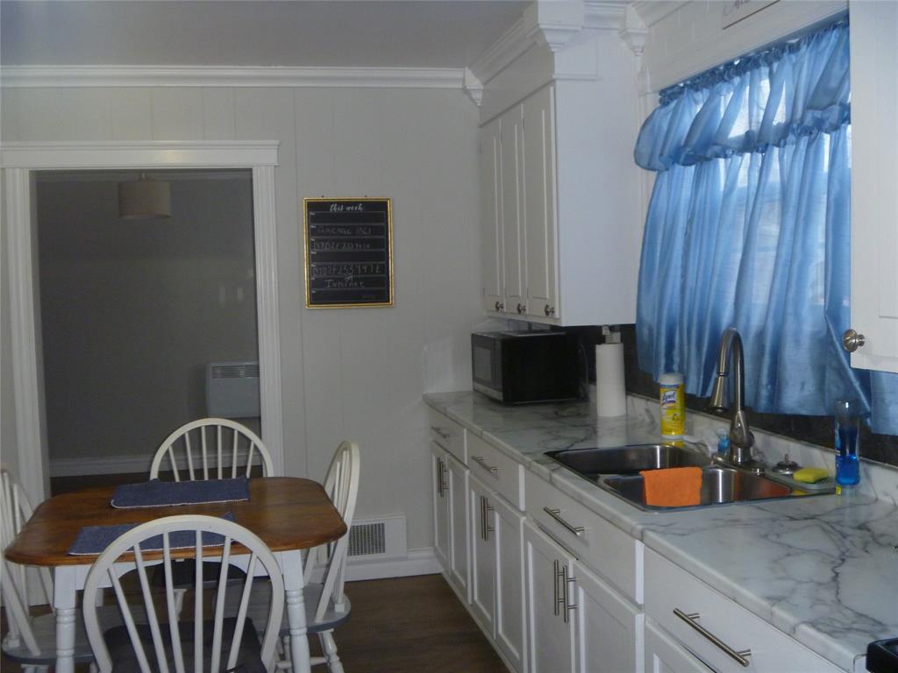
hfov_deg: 52.6
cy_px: 336
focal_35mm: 35
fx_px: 908
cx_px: 449
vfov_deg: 40.7
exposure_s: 1/30
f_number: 3.5
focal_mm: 6.3
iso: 250
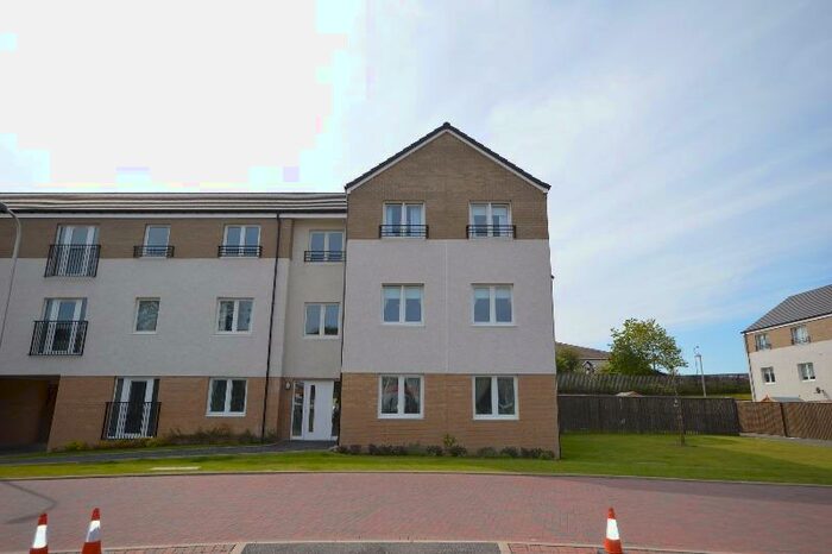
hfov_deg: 77.3
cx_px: 416
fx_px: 520
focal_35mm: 22
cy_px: 277
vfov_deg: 56.1
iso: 100
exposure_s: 1/200
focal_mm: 15
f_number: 8
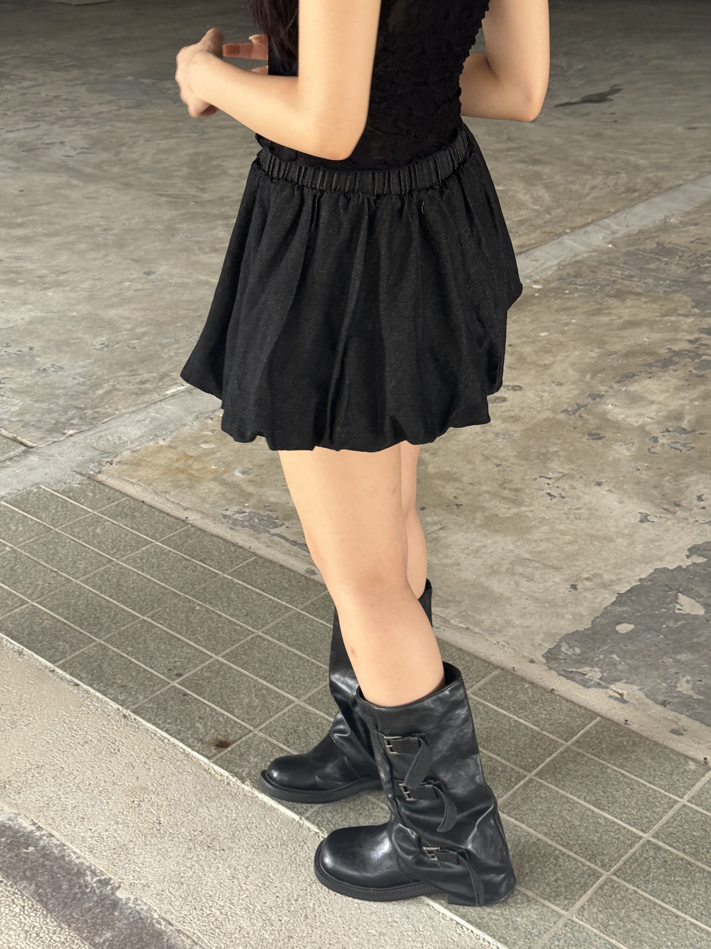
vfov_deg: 39.7
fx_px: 1315
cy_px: 474
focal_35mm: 48
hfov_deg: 30.3
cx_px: 356
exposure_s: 1/121
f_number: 1.78
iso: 80
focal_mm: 6.76
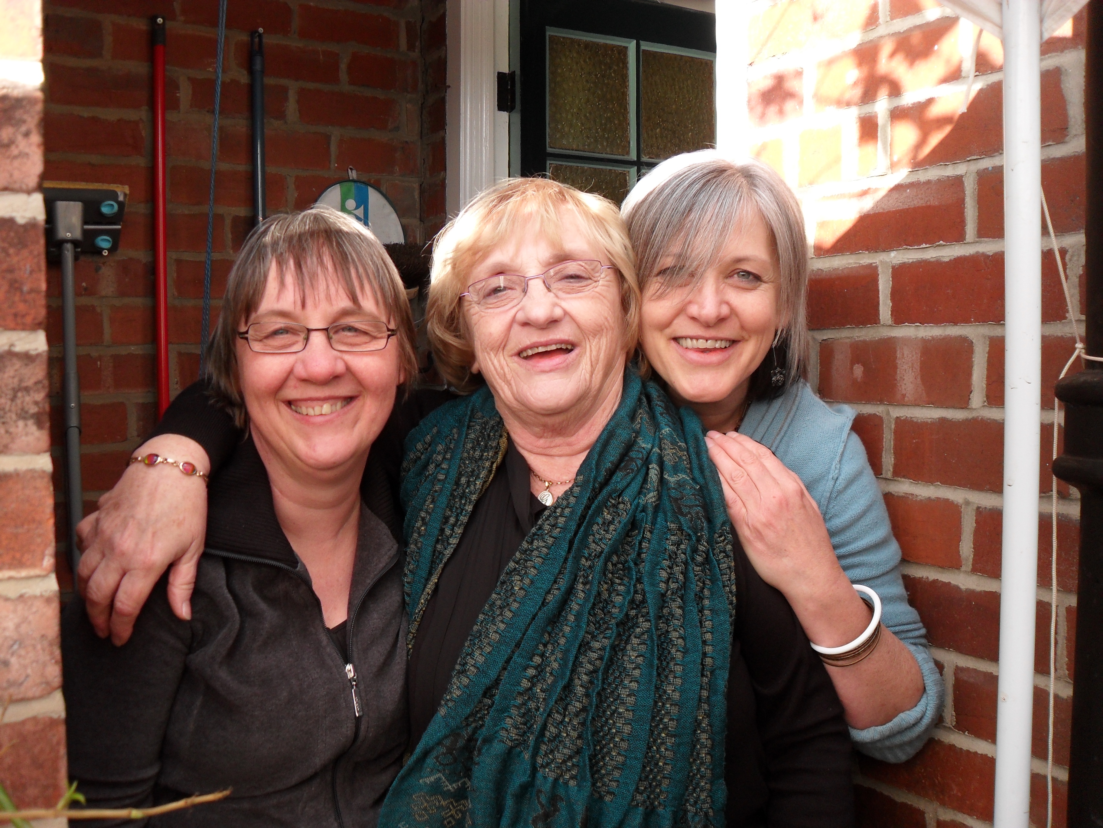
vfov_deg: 40.7
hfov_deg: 52.6
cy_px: 414
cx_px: 552
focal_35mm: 35
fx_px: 1115
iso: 100
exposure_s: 1/125
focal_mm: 6.2
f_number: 2.8
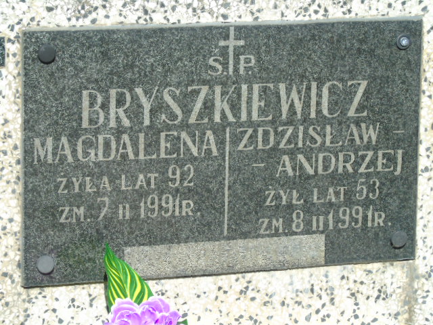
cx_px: 216
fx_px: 2026
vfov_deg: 9.2
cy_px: 162
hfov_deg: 12.2
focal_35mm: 162
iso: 80
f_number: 4.9
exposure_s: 1/250
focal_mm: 29
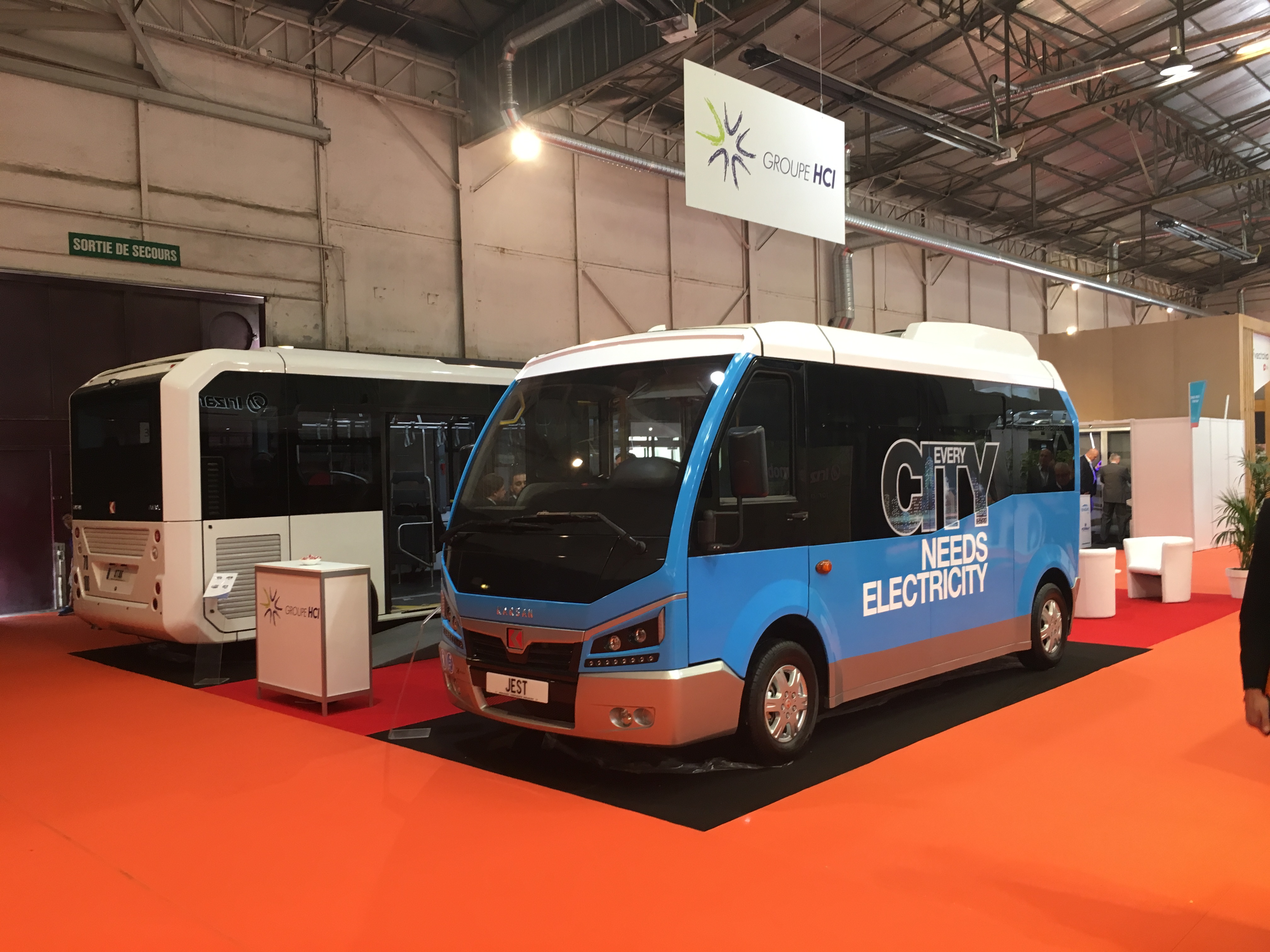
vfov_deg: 48.2
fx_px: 1064
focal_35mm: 29
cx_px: 635
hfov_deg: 61.7
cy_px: 476
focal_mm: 4.15
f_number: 2.2
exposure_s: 1/33
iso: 100
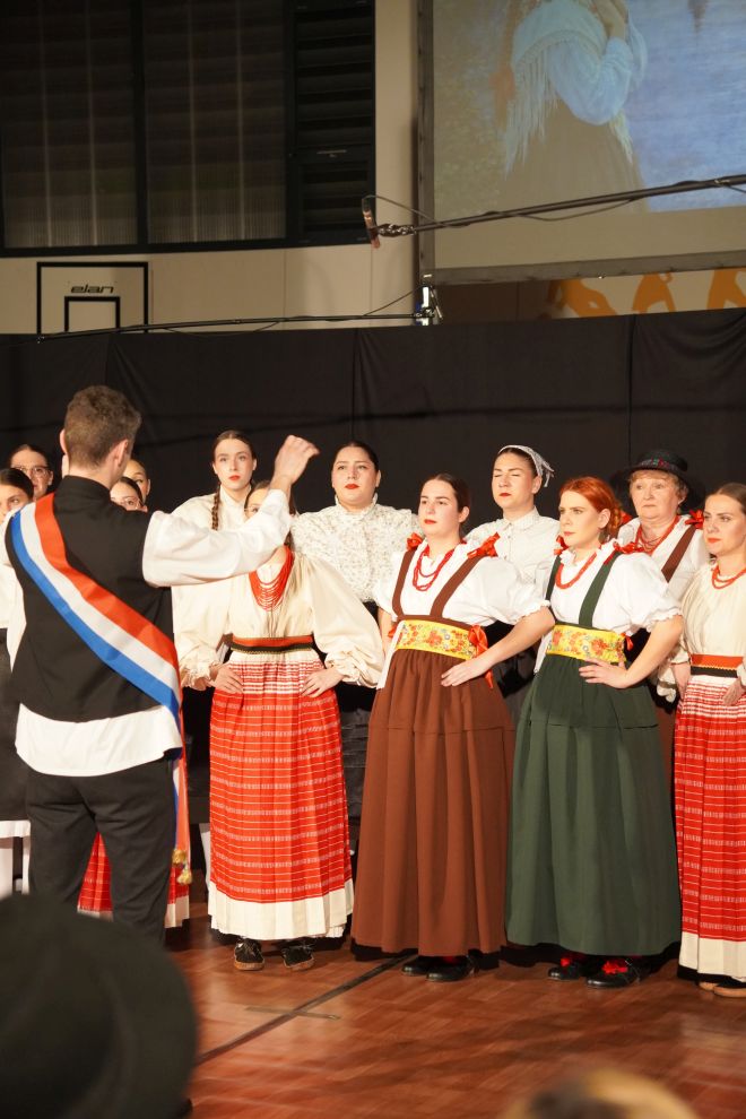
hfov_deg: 18.2
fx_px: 2331
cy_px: 560
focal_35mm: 75
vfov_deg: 27.0
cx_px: 373
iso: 2000
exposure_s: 1/125
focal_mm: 50
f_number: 3.2
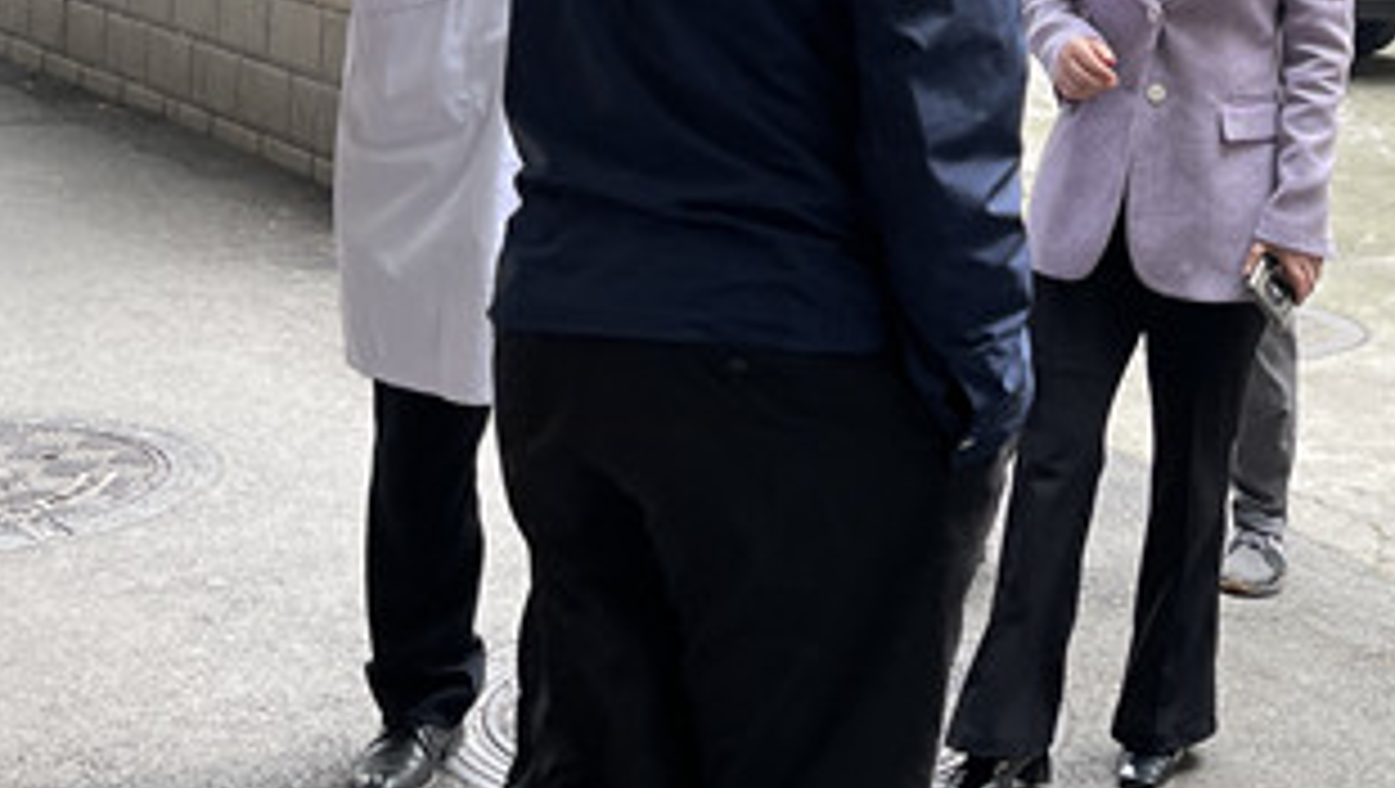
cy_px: -252
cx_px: 1323
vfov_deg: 15.7
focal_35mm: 73
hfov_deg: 27.6
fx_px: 2703
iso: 50
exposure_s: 1/121
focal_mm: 5.1
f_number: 1.6
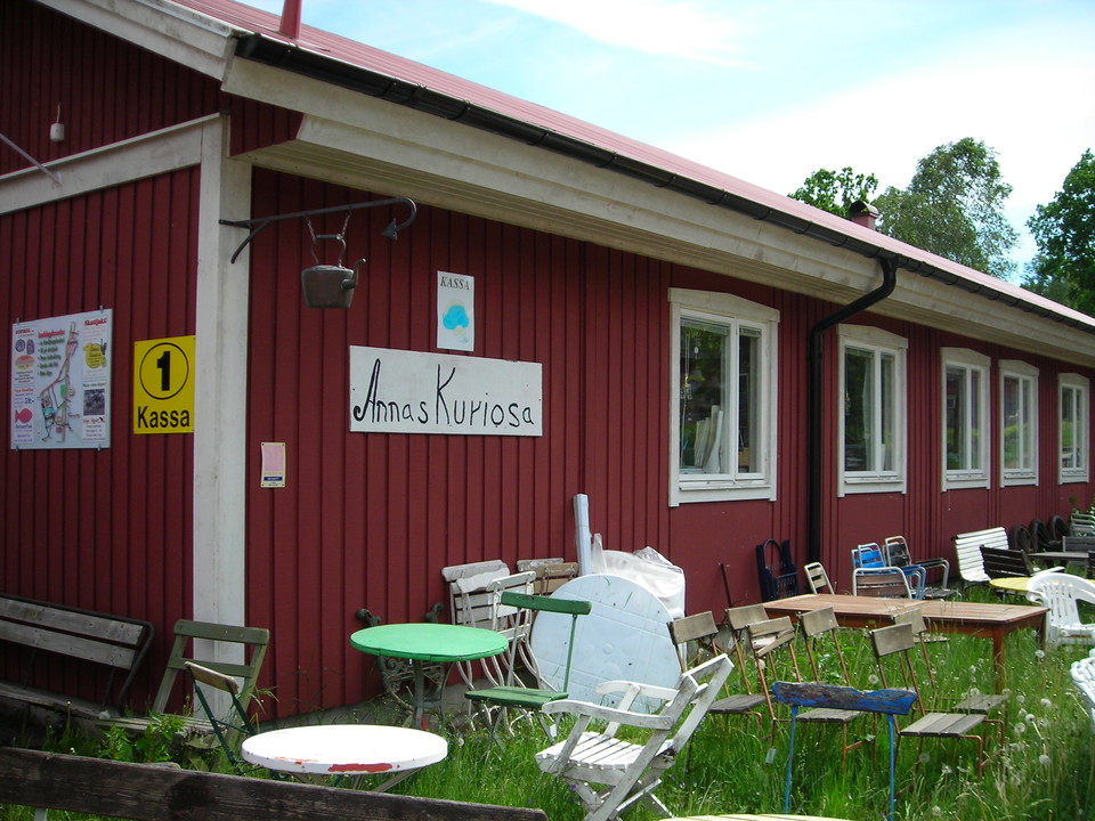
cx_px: 548
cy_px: 410
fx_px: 1202
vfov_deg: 37.7
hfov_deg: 49.0
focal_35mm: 38
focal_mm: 6.3
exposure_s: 1/370
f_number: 3.2
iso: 50
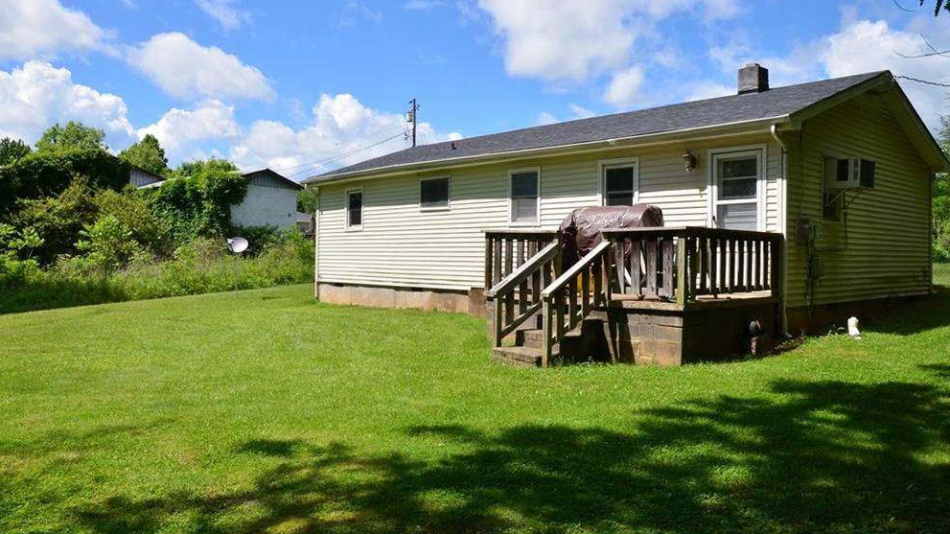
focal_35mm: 28
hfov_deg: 68.8
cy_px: 274
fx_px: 694
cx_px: 463
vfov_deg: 42.1
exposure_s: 1/125
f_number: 11
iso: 125
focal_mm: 17
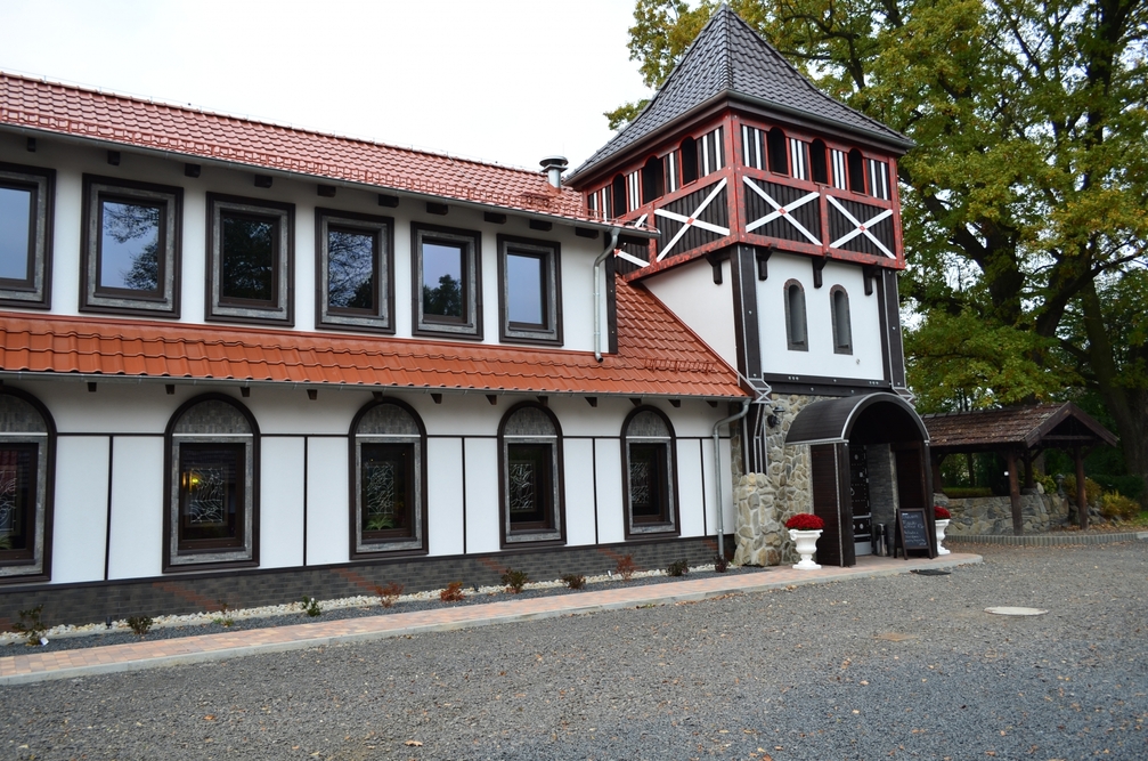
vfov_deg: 47.7
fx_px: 859
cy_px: 380
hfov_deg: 67.5
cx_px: 574
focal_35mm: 27
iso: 100
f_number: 4.5
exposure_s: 1/125
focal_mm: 18
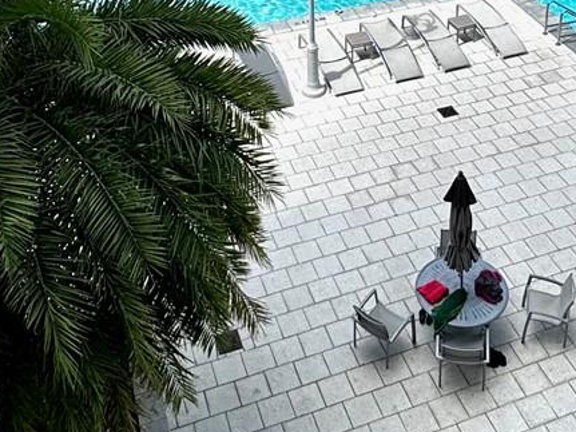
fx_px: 865
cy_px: -52
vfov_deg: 25.8
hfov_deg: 36.7
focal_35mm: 52
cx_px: 345
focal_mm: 2.22
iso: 50
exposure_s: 1/1789
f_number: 2.2
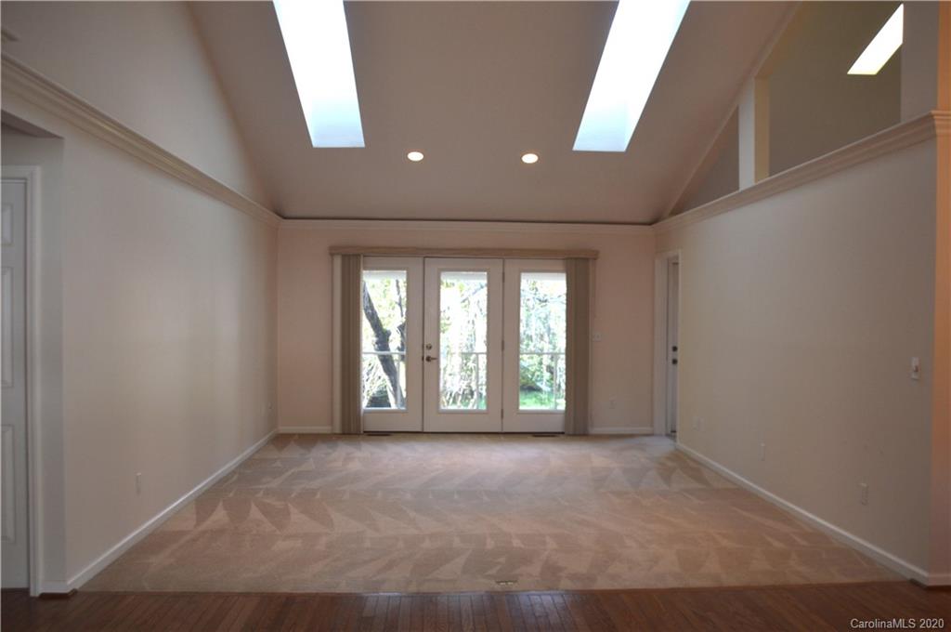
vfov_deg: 43.5
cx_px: 476
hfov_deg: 62.0
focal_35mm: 30
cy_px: 316
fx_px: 791
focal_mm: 20
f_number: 5
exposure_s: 1/80
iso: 400
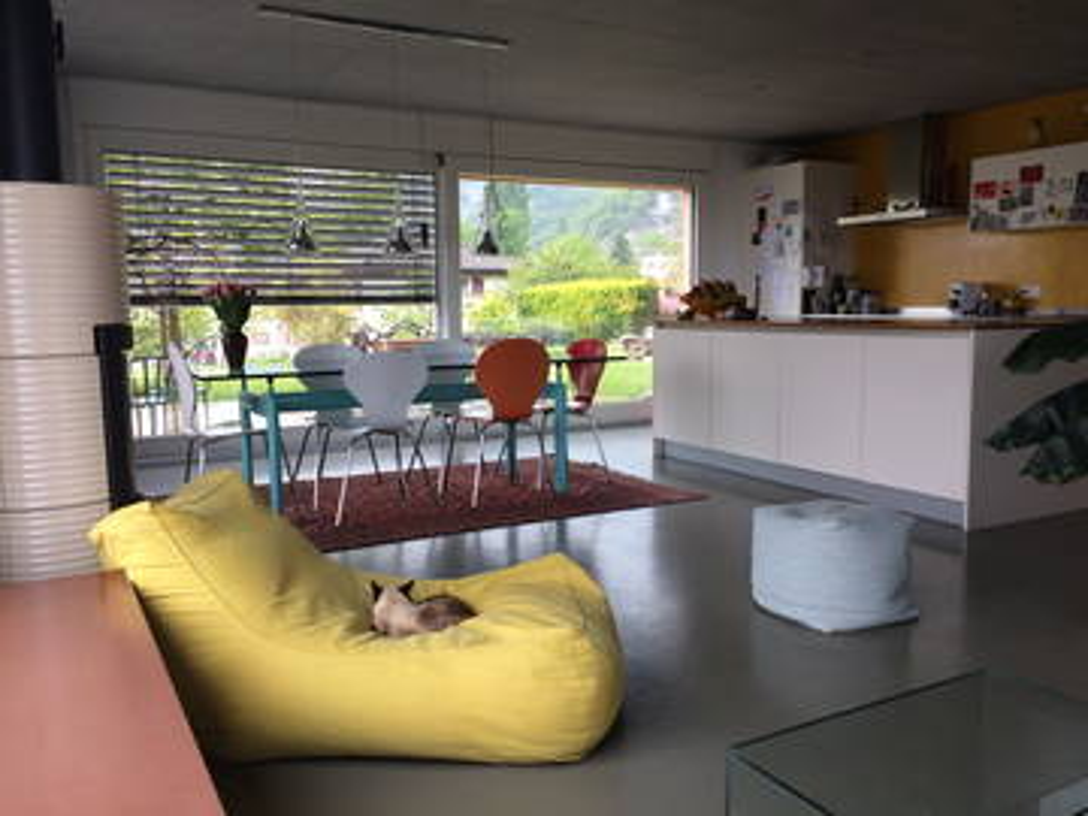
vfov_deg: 48.2
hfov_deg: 61.7
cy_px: 408
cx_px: 544
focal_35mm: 29
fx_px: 911
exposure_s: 1/50
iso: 40
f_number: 2.2
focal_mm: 4.15
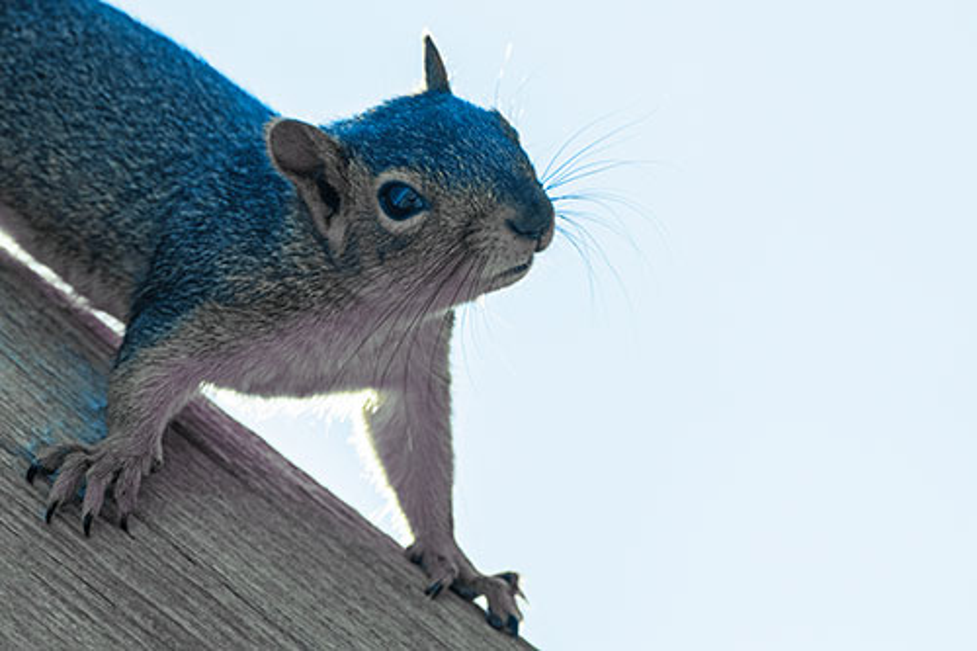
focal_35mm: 700
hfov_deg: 2.9
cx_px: 488
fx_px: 18990
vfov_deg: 2.0
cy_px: 326
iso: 1000
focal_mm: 700
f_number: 11
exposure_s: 1/2000
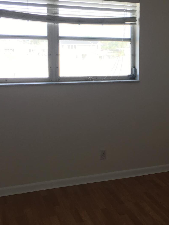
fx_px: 358
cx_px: 155
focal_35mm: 55
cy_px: 90
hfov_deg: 25.6
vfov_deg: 34.8
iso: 32
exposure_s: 1/60
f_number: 2.2
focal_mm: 4.15
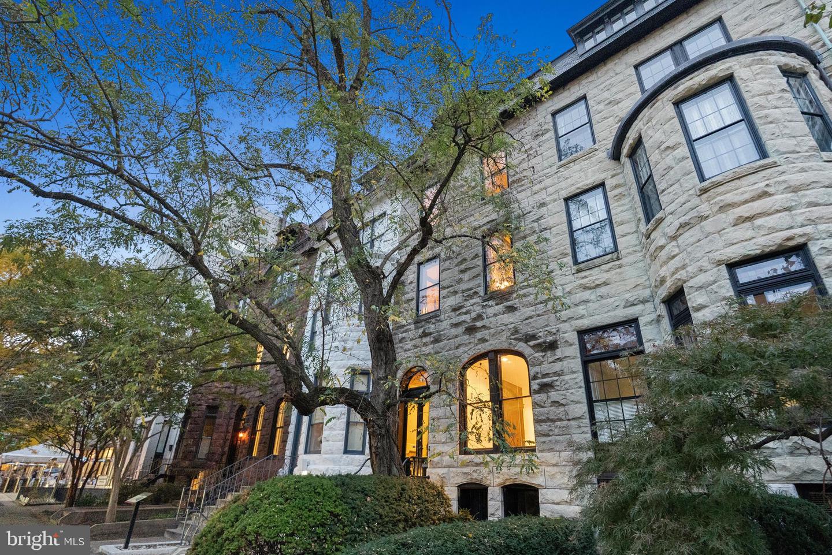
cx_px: 416
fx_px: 370
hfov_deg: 96.7
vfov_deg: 73.8
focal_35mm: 16
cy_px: 278
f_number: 4
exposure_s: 1/125
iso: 8000
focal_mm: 16
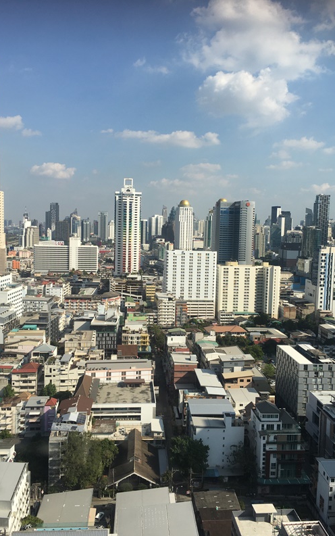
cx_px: 174
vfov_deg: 61.2
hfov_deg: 40.6
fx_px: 453
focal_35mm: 31
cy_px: 270
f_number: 2.2
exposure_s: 1/1832
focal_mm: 4.15
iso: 25
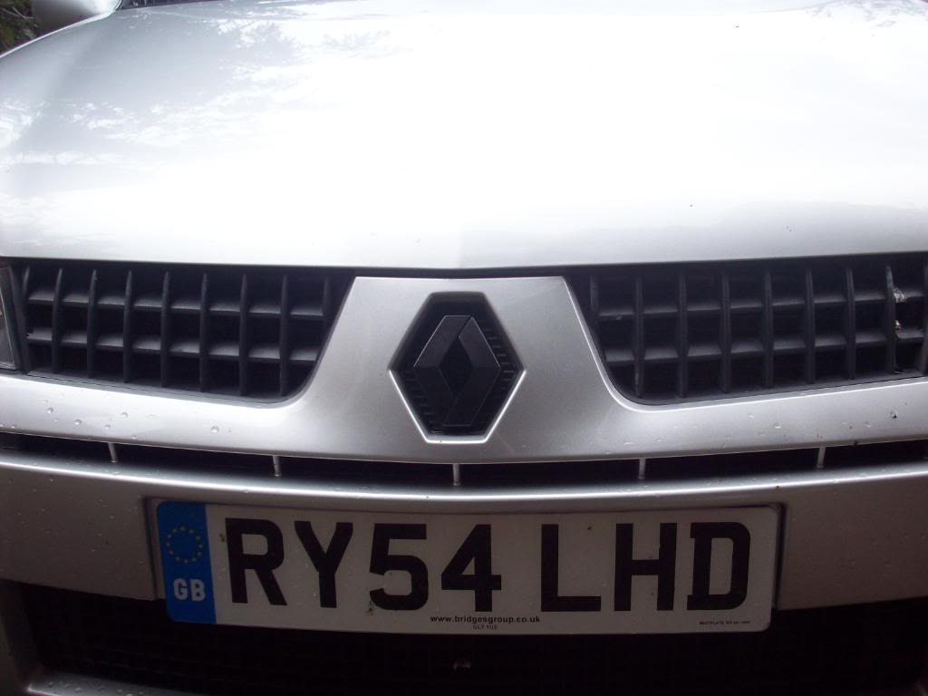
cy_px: 348
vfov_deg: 38.7
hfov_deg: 50.1
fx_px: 992
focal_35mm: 37
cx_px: 464
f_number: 2.8
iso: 80
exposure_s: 1/234
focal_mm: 6.2
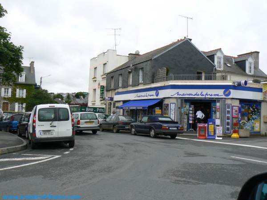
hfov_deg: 51.4
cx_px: 134
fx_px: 278
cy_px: 100
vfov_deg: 39.7
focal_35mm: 36
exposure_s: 1/400
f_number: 5.6
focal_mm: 6
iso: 80
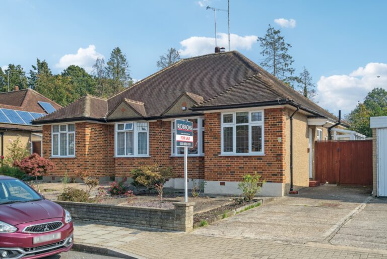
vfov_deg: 37.9
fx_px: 376
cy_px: 130
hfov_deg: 54.4
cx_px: 194
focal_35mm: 35
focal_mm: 35
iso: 640
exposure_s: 1/1600
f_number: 6.3
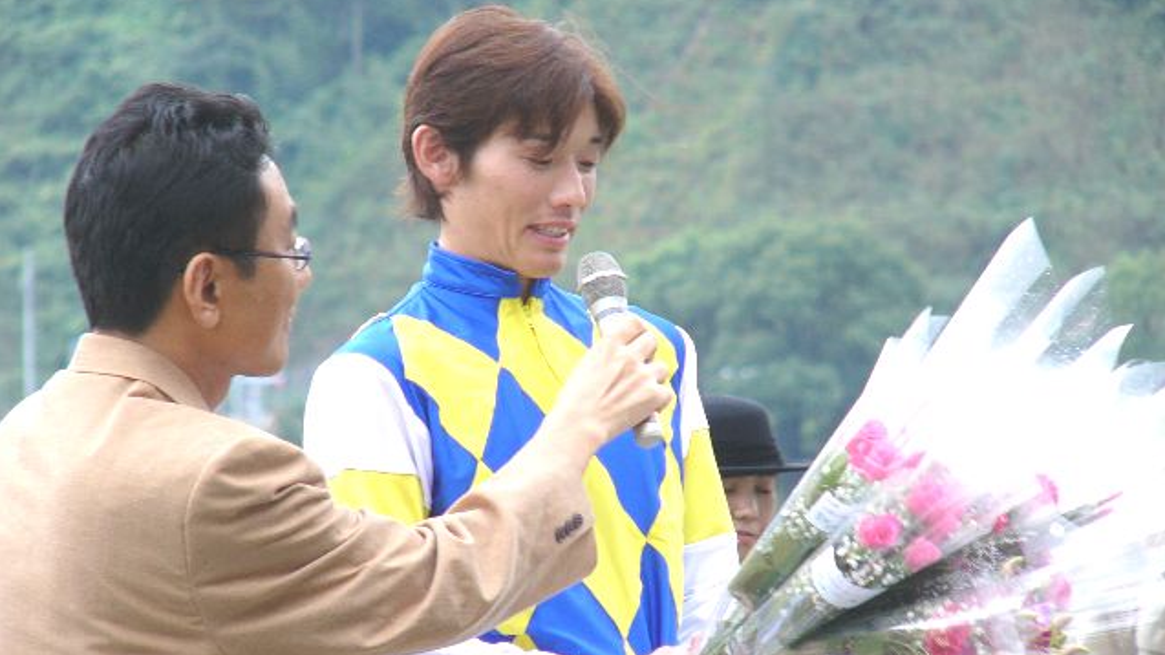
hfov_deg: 7.2
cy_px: 368
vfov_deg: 4.0
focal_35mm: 301
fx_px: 9296
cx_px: 582
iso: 50
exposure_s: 1/50
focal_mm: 45.9
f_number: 2.8
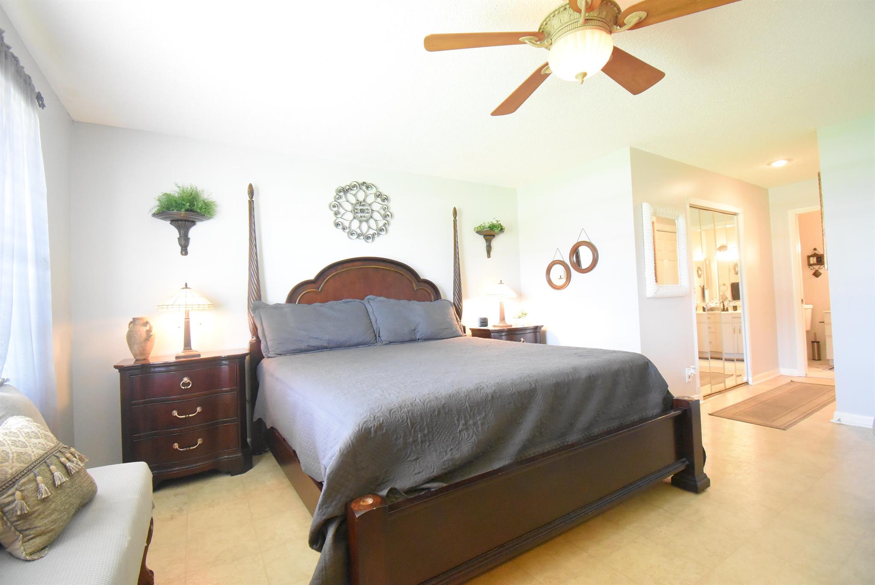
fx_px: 365
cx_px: 438
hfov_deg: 100.4
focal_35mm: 15
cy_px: 292
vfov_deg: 77.4
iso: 4000
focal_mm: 10
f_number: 4.5
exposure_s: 1/60
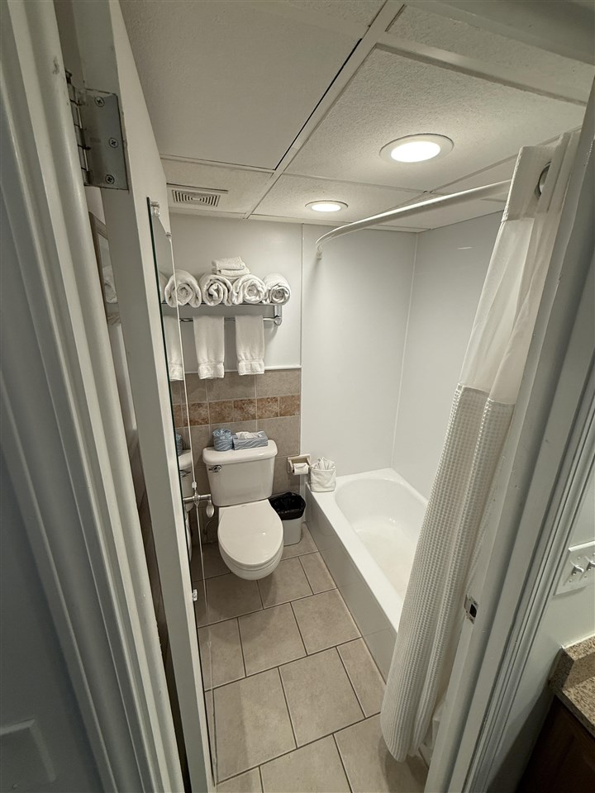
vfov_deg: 102.1
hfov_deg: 85.7
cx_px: 298
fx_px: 321
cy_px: 396
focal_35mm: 14
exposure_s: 1/120
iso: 160
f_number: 2.2
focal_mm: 2.22
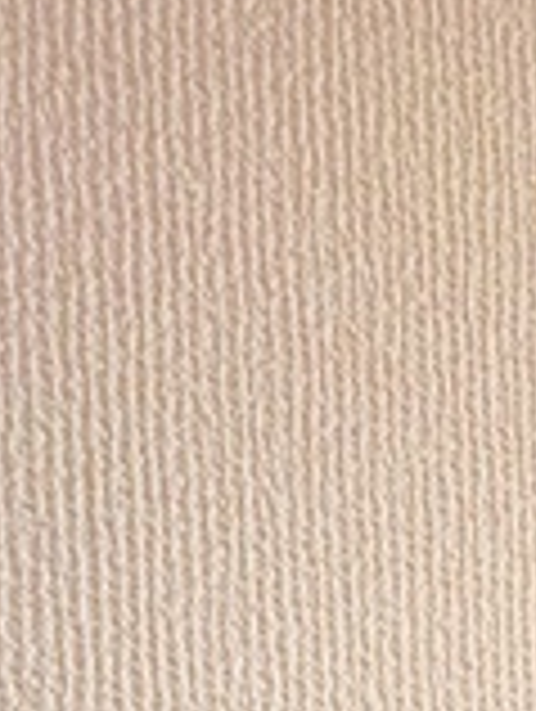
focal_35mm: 62
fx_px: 1277
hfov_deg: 21.2
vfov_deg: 18.6
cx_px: 723
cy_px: 1449
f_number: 2.2
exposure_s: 1/100
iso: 160
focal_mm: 2.22
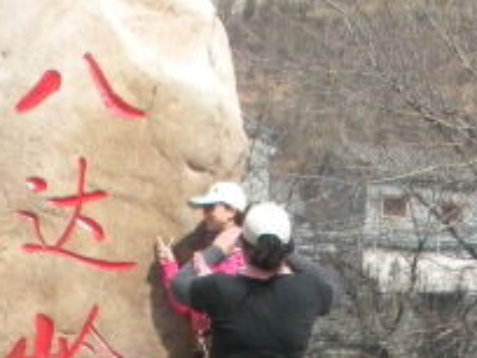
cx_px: 175
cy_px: 473
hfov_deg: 14.4
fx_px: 1888
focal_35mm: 137
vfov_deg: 10.6
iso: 400
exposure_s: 1/1500
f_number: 5.6
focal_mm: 6.3
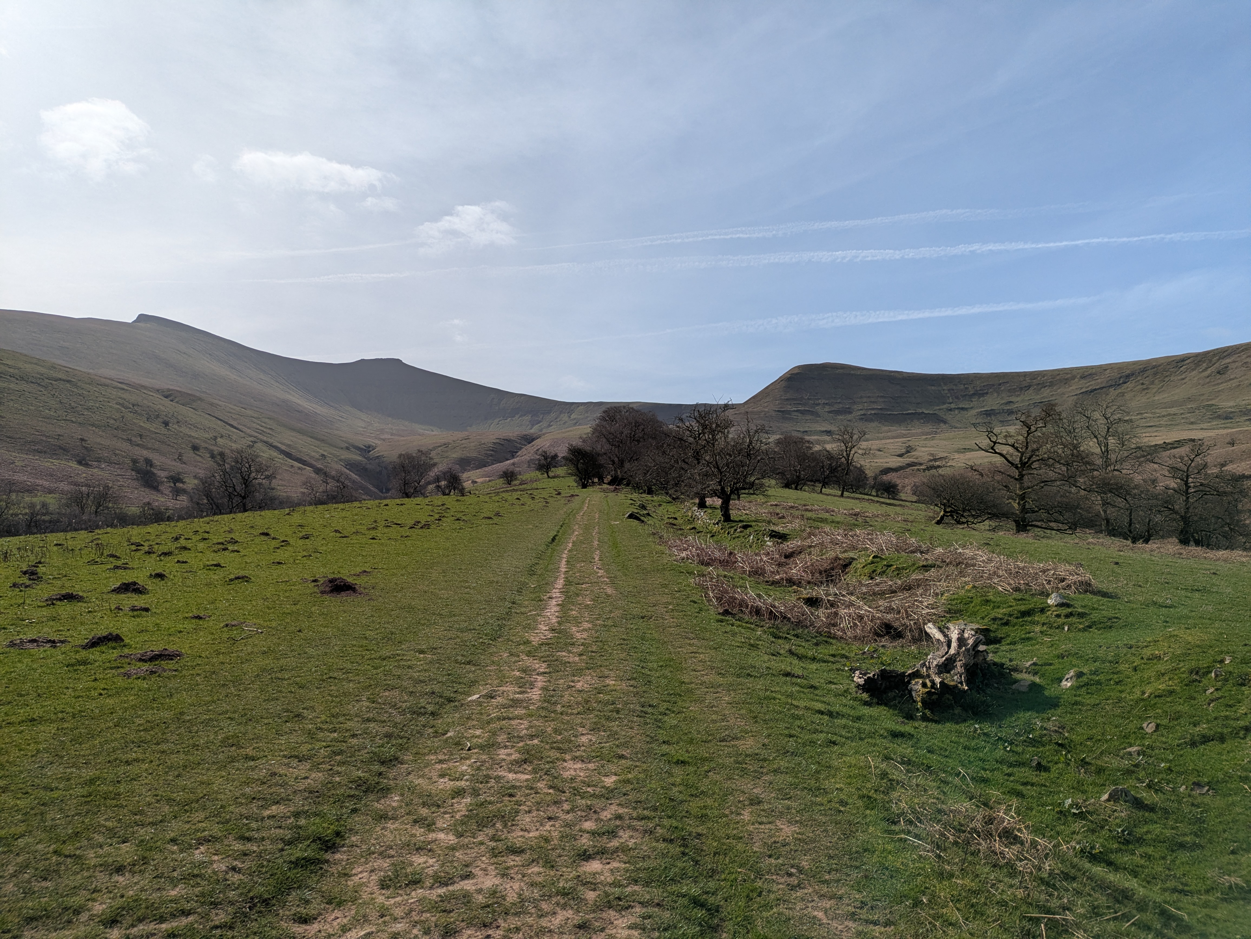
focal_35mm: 25
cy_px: 470
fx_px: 904
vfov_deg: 54.9
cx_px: 626
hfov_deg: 69.4
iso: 46
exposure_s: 1/5917
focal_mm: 5.43
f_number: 1.89
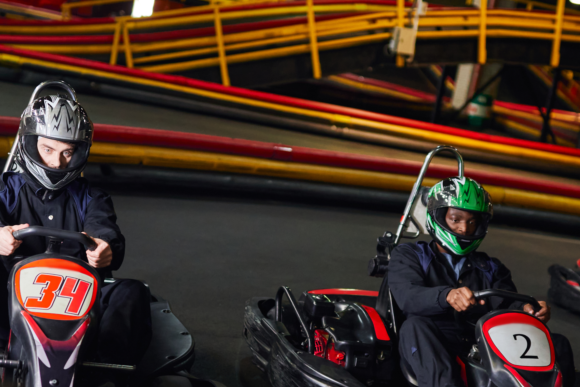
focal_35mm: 75
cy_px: 257
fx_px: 1208
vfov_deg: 18.1
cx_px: 305
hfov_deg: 27.0
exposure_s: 1/250
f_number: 1.4
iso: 1600
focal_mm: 35
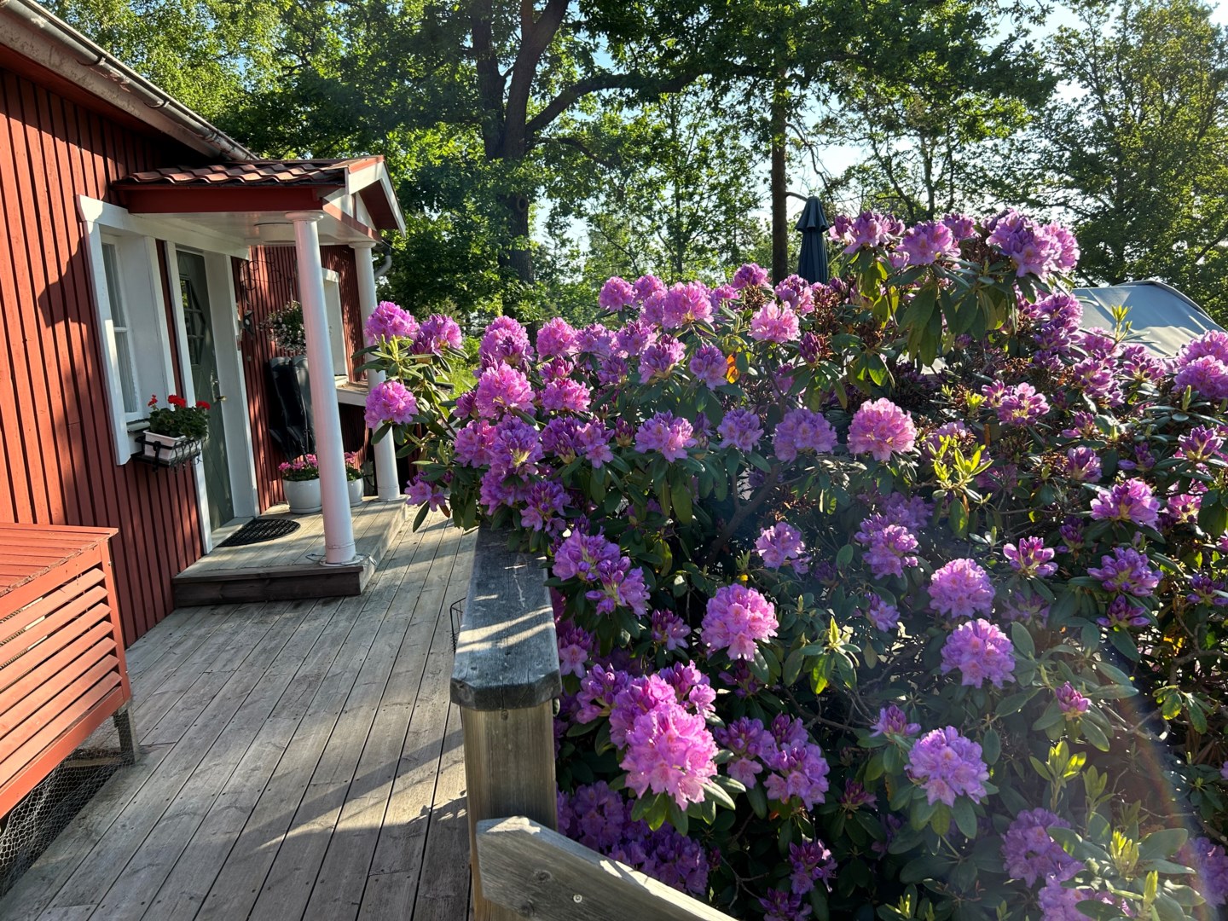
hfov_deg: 67.3
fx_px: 922
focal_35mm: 26
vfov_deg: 53.1
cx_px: 614
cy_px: 460
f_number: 1.5
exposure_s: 1/880
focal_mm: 5.7
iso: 50
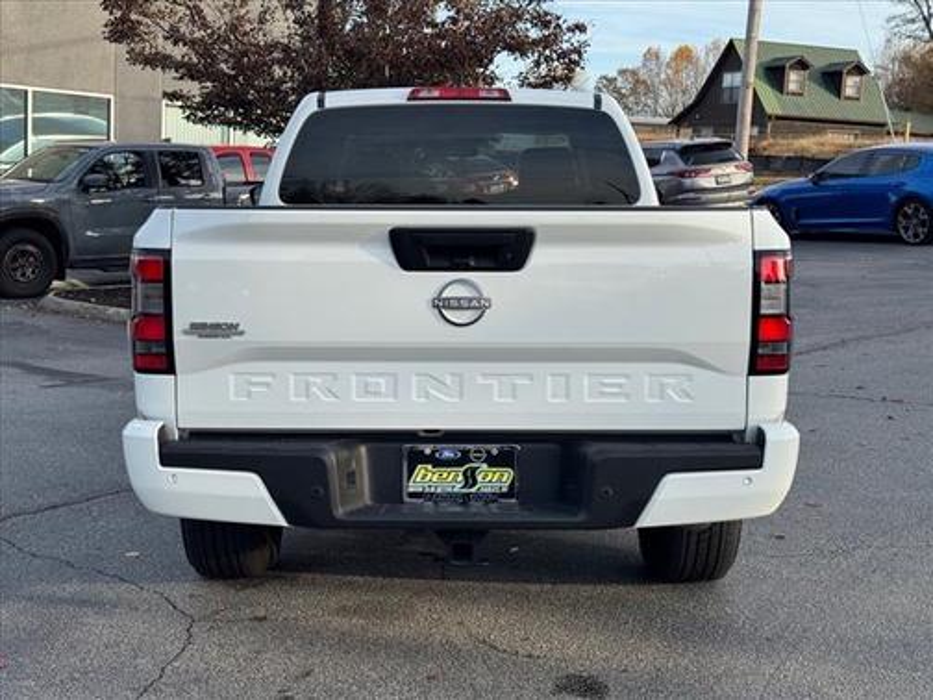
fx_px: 1294
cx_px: 466
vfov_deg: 30.3
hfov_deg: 39.7
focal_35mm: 48
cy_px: 350
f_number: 1.78
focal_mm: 6.76
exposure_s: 1/1637
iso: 64
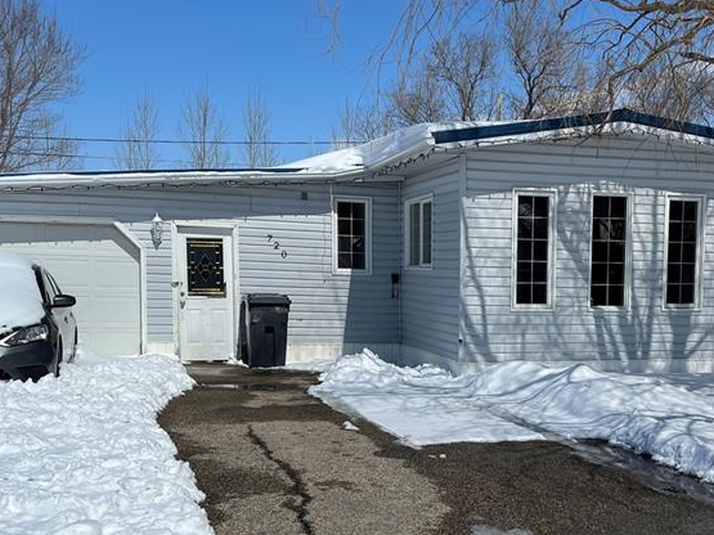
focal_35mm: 48
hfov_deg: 39.0
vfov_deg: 30.0
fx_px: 990
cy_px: 363
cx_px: 499
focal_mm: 5.7
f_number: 1.5
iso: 50
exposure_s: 1/16393
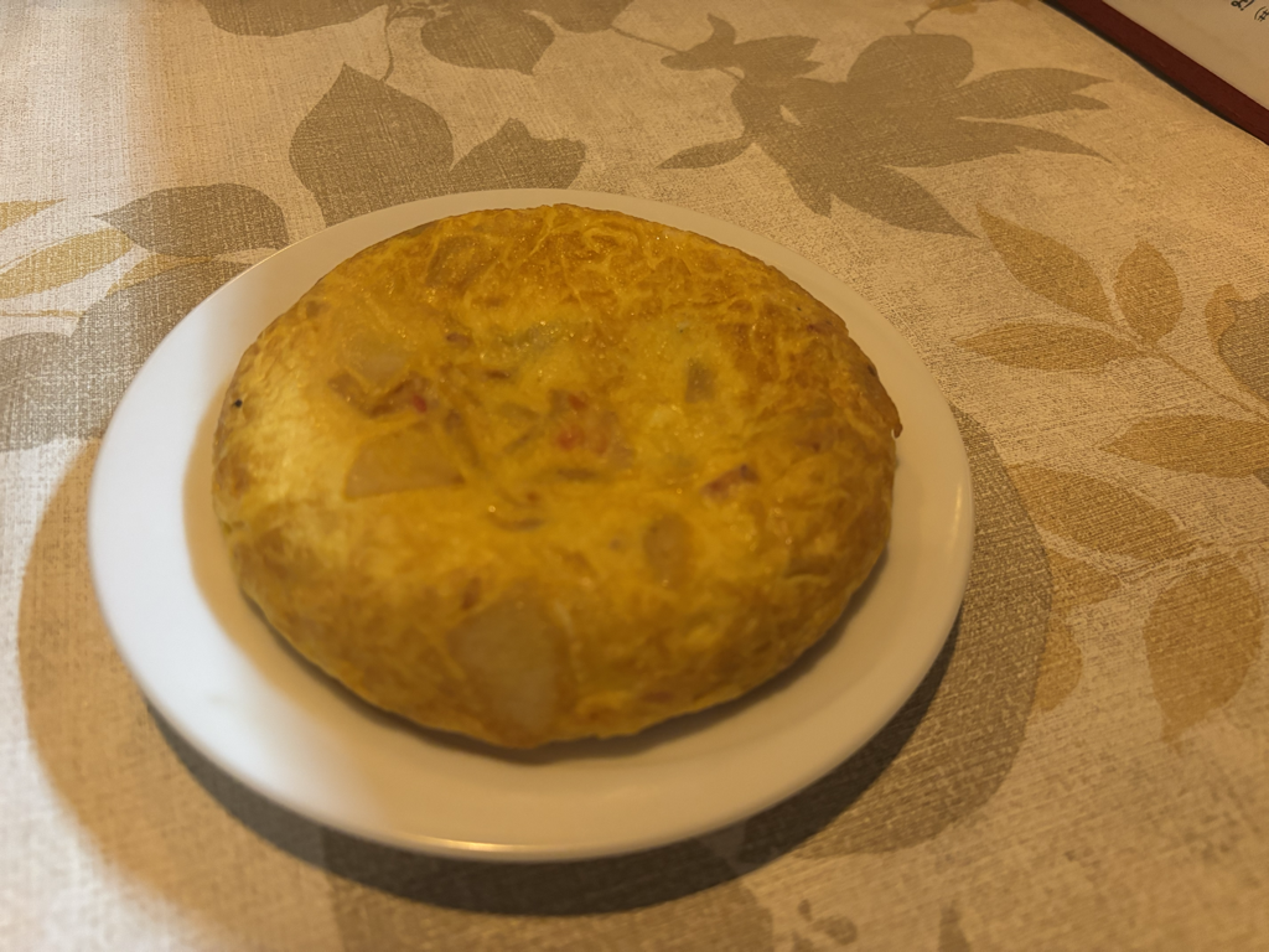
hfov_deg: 67.3
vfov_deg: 53.1
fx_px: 953
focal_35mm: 26
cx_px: 634
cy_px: 476
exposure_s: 1/33
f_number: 1.6
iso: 500
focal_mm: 5.96
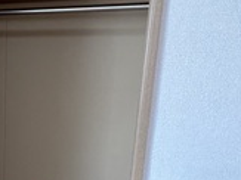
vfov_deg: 29.3
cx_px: 1
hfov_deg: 35.9
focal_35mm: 48
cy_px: 152
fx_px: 334
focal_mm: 1.57
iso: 200
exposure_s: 1/100
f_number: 1.8
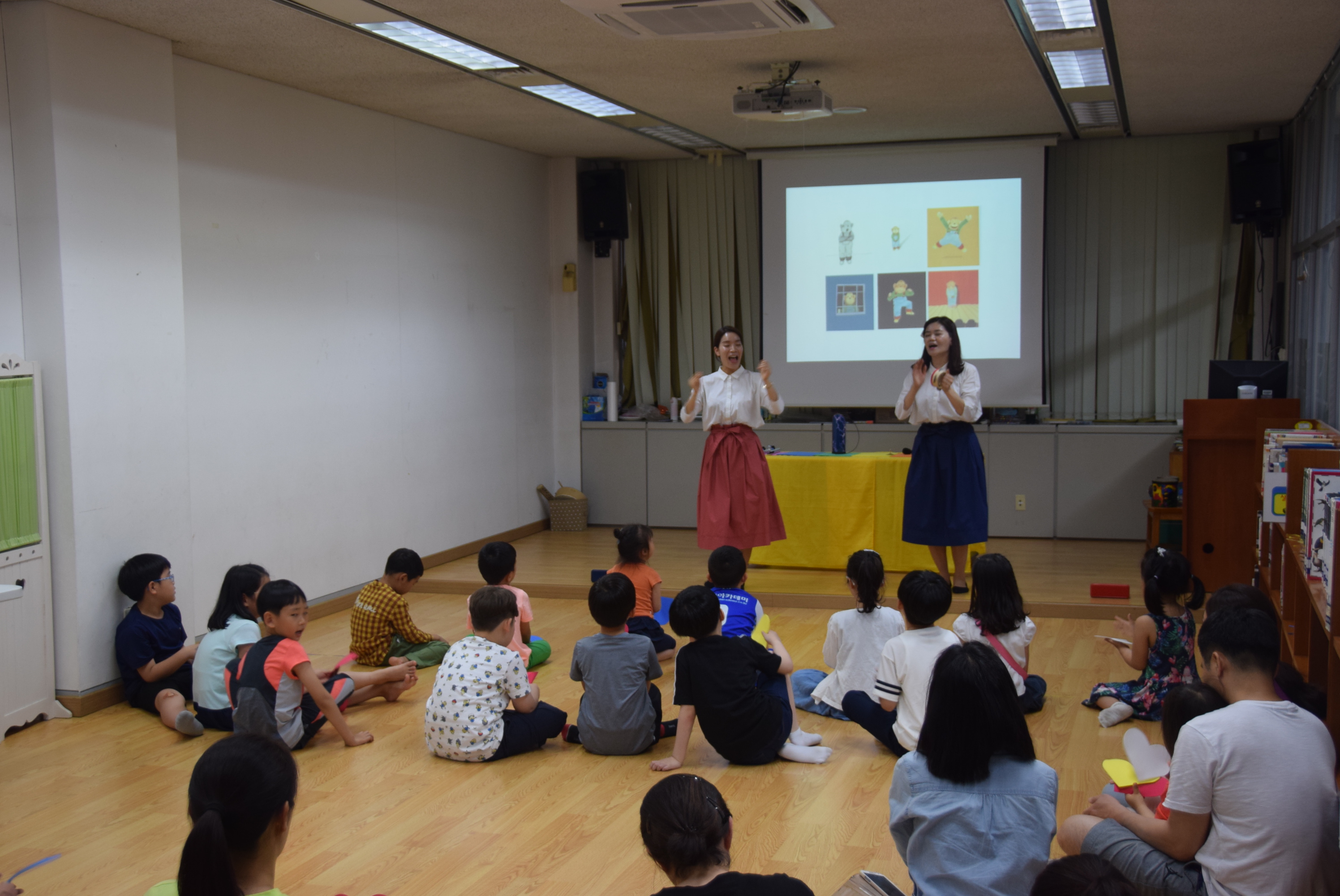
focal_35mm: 40
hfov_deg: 47.9
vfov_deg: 33.1
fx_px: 1509
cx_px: 670
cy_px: 448
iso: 500
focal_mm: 27
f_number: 4
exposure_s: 1/60
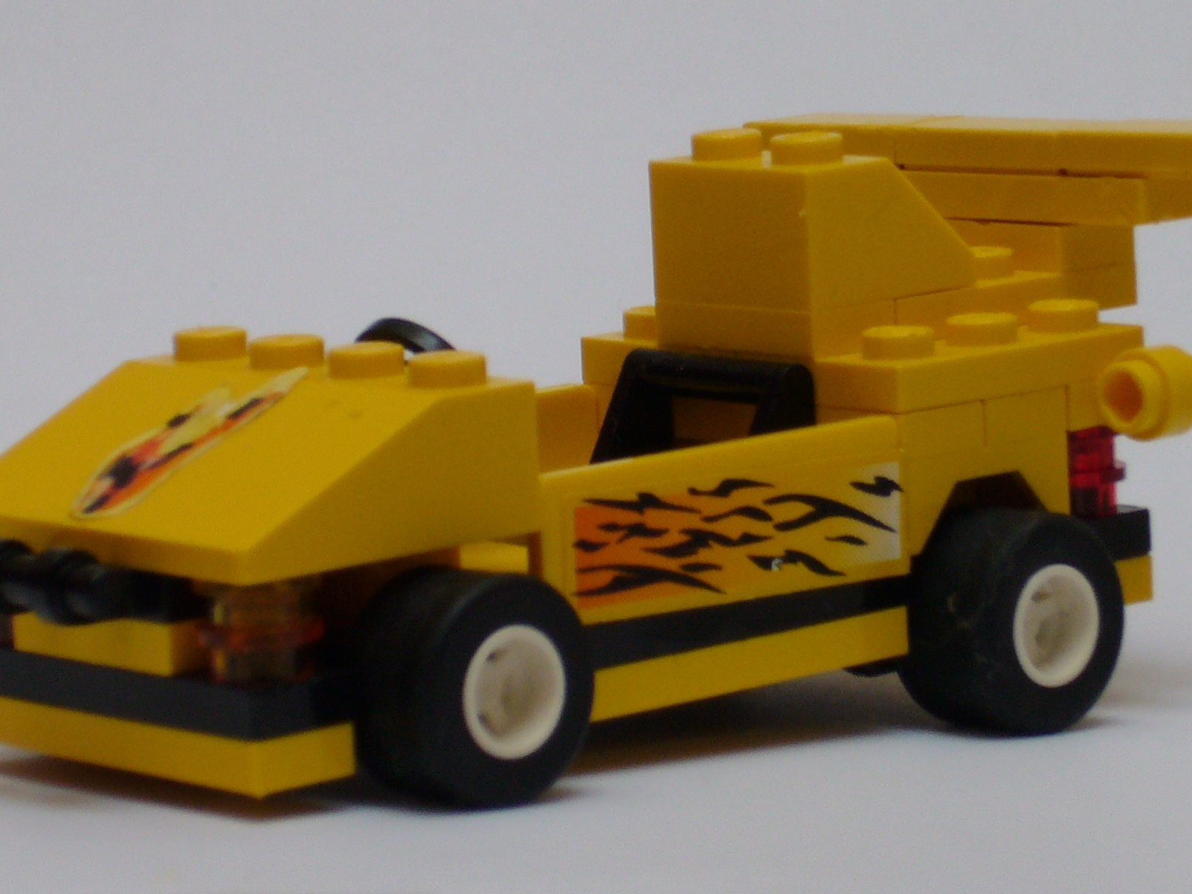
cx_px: 603
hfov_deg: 10.7
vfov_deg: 8.1
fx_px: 6336
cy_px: 364
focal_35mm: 184
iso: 100
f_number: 5
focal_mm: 17.4
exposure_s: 1/40
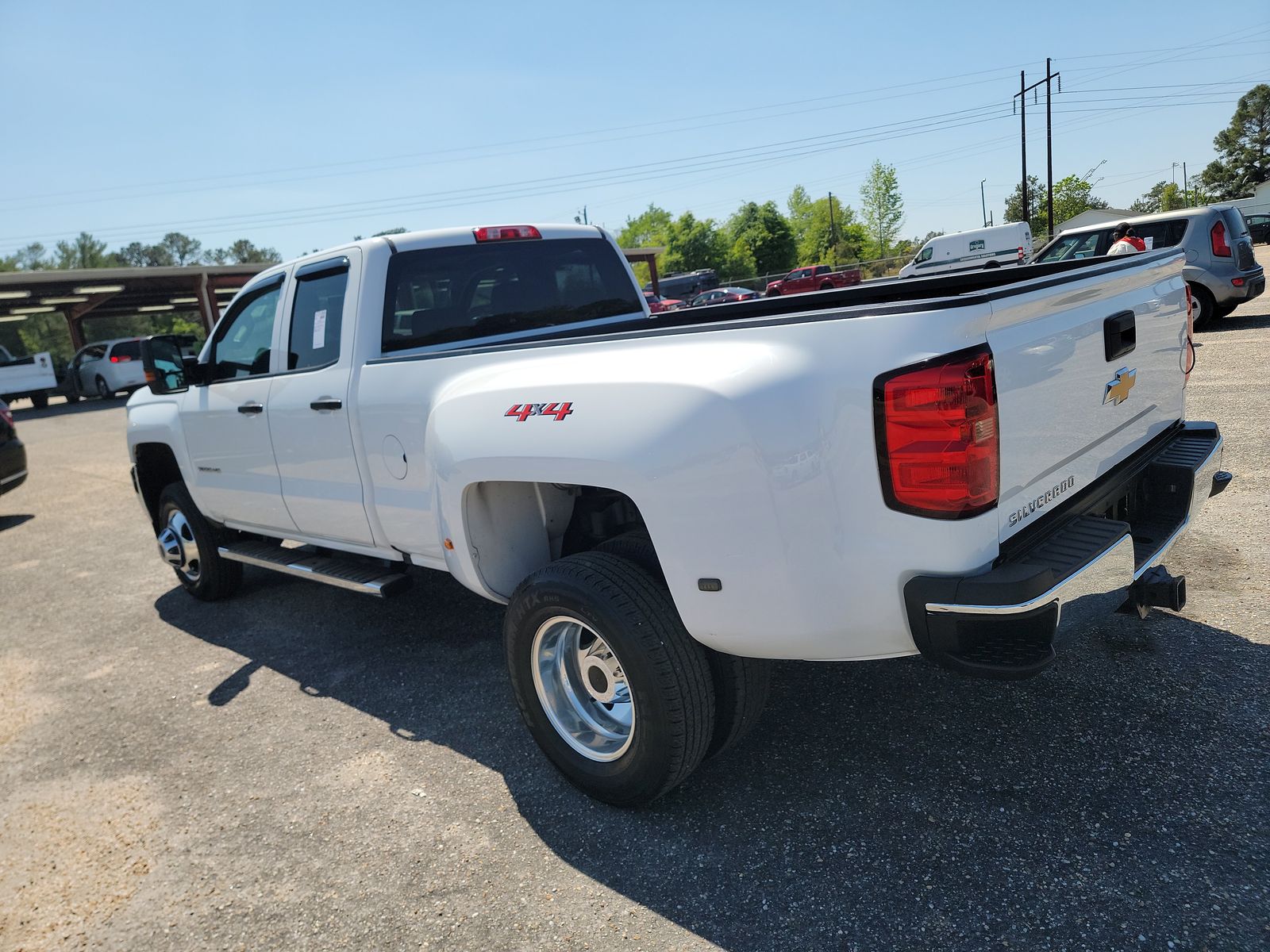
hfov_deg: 71.6
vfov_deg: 56.8
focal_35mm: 24
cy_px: 476
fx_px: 881
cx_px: 635
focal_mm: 6.7
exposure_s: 1/983
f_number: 1.8
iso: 50
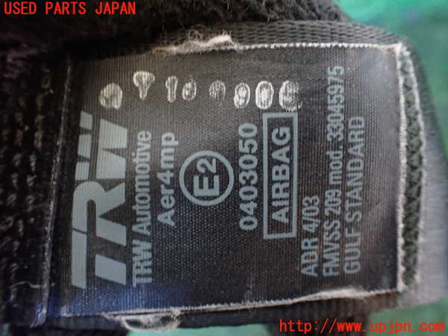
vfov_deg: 46.8
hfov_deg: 60.0
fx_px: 388
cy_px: 168
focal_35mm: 30
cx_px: 224
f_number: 2.3
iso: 800
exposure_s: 1/30
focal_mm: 5.4
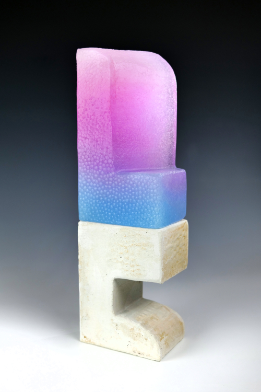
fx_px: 435
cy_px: 196
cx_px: 130
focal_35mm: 40
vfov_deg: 48.5
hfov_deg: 33.4
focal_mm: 40
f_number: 4.8
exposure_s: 1/60
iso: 320
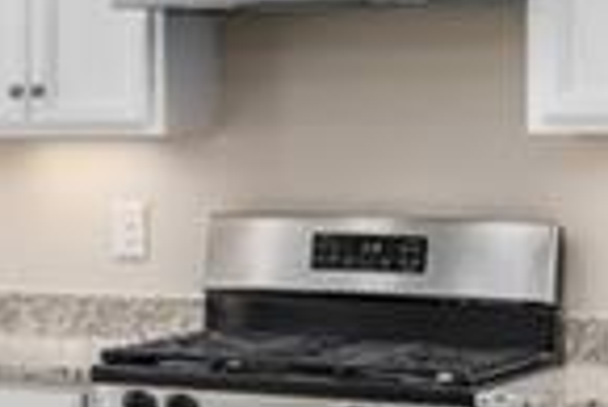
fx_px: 2265
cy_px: 485
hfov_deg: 14.5
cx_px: -243
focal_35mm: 134
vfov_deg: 10.1
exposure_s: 1/250
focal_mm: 19
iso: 200
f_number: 8
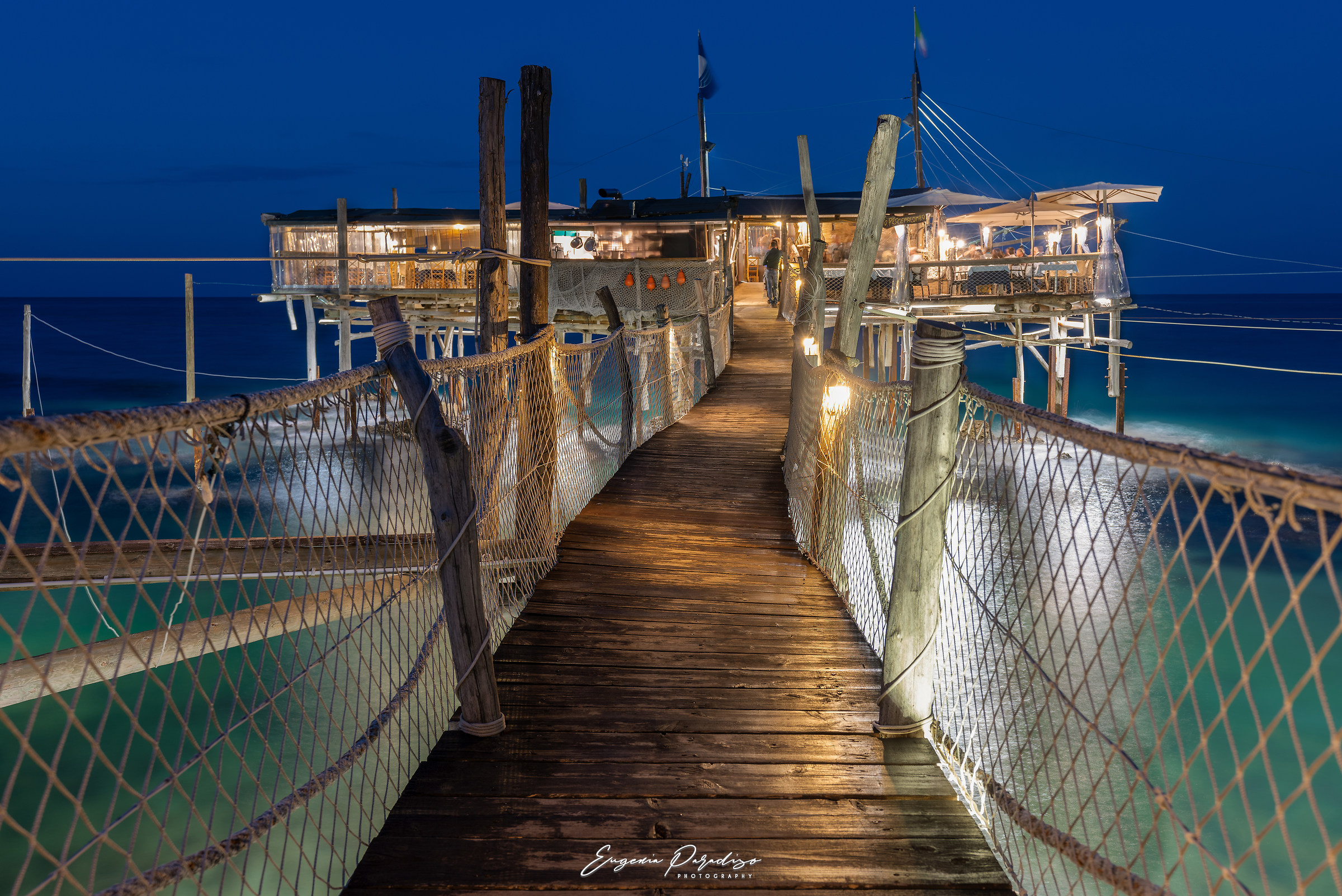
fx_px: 1305
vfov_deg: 37.9
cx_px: 671
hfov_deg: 54.4
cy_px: 448
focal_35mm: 35
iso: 100
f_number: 5.6
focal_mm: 35
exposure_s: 15
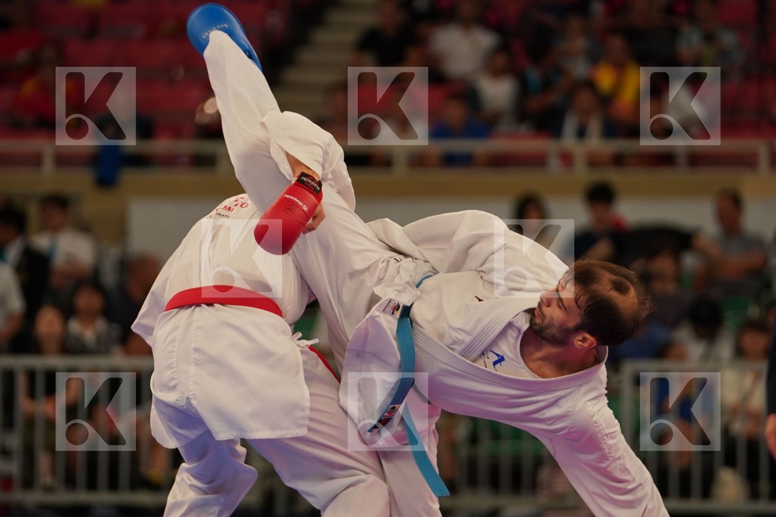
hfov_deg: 8.0
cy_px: 258
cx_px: 388
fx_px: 5582
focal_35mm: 259
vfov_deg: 5.3
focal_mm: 173
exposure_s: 1/1000
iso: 1250
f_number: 2.8
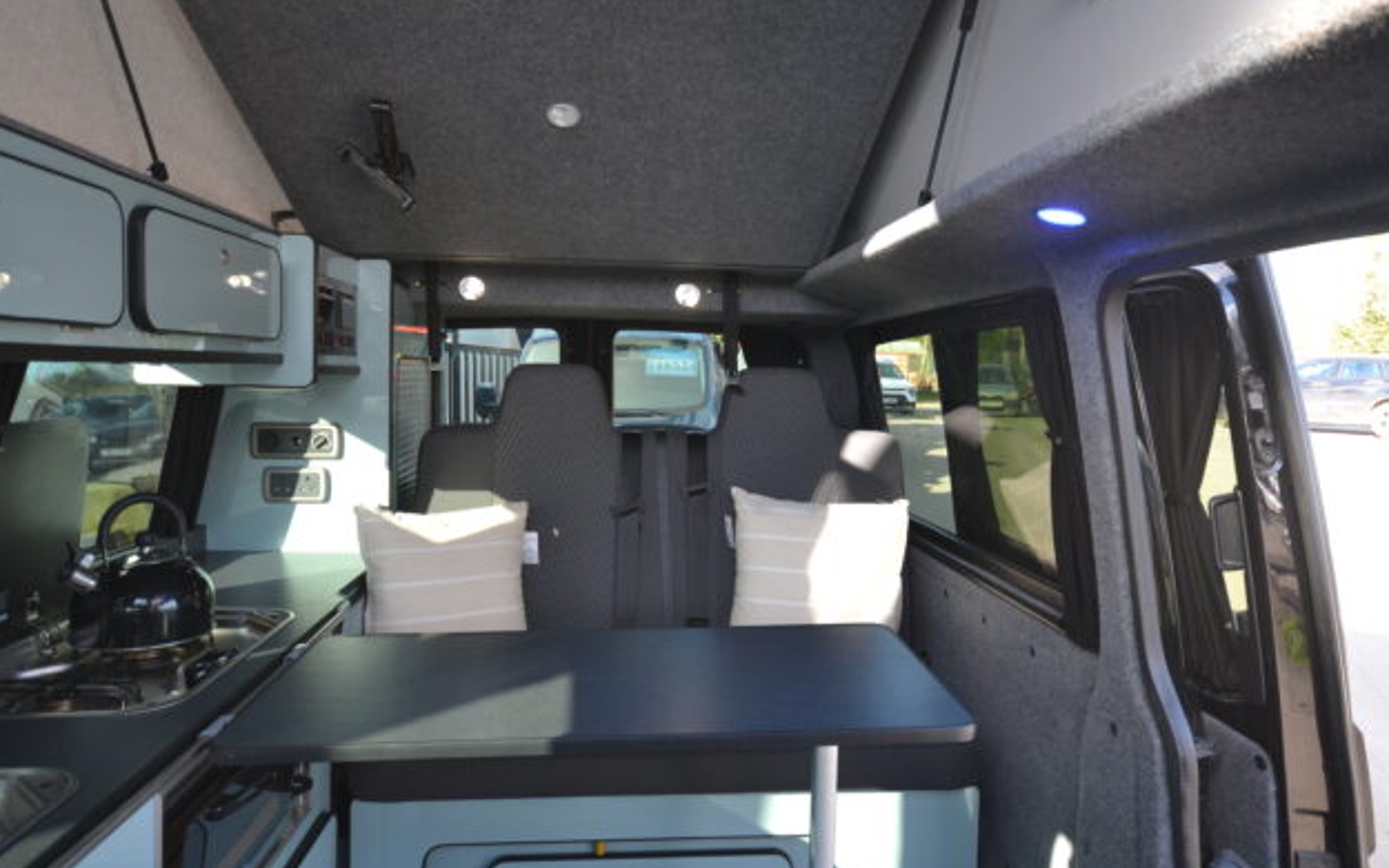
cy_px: 411
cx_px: 697
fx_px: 947
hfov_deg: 72.5
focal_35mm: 25
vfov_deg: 49.3
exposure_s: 1/60
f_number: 5
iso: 400
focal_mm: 16
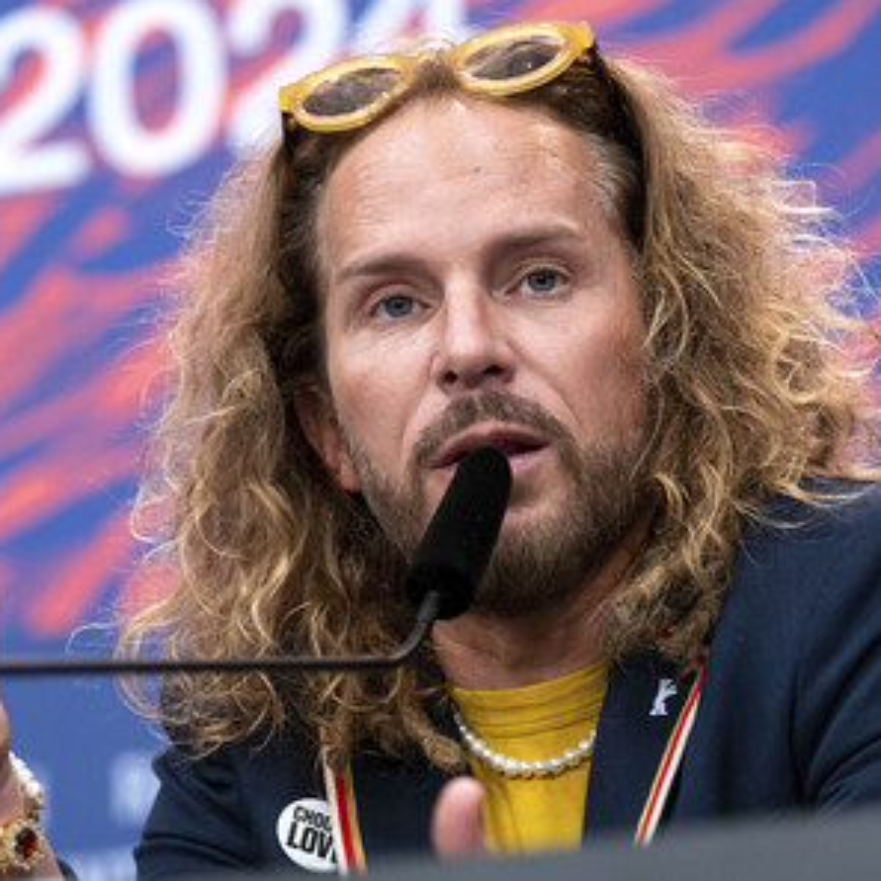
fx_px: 5903
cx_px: 420
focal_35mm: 205
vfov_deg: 8.5
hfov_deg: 8.5
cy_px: 442
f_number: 2.8
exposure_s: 1/320
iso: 1250
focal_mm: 106
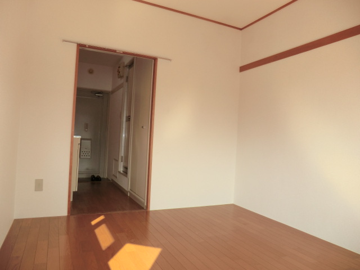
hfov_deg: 71.6
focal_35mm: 24
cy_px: 135
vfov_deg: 56.8
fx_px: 250
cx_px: 180
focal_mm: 4.3
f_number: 3.2
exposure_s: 1/160
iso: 80
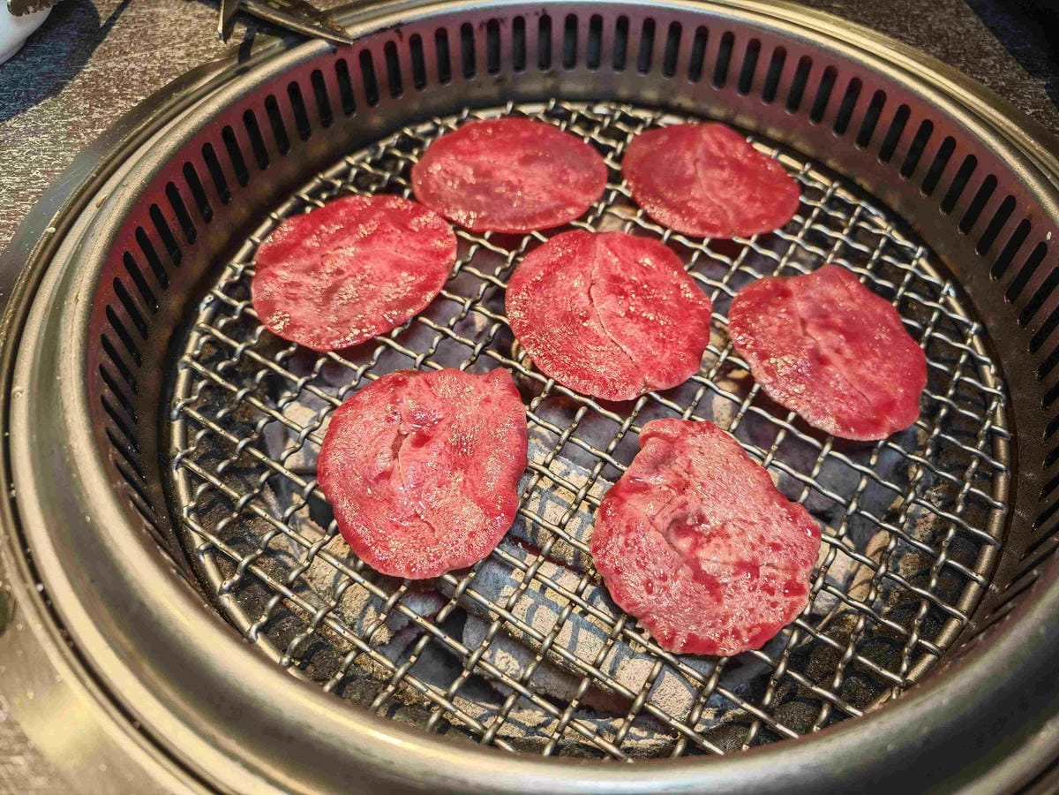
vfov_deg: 58.9
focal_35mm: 23
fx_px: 704
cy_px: 398
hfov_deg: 73.9
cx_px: 530
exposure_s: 1/121
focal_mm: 8.72
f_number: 2
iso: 500
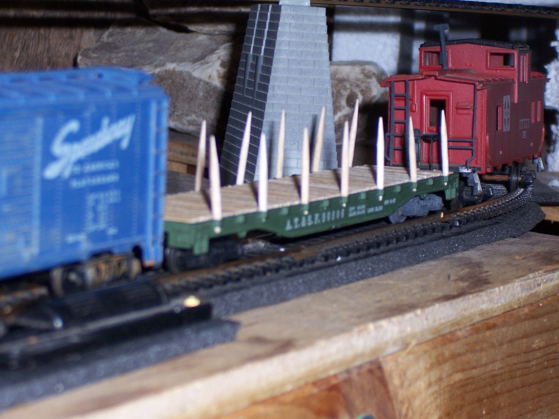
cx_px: 280
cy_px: 210
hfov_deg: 14.9
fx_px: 2132
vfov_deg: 11.2
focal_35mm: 132
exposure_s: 1/125
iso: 80
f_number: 4.8
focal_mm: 22
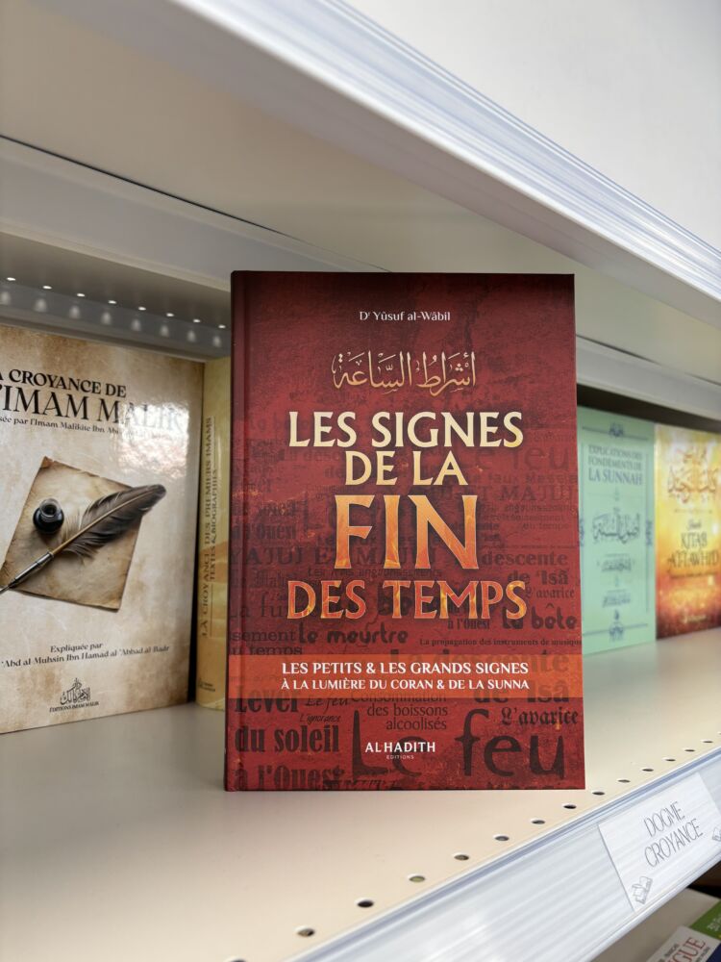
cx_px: 360
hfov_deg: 53.1
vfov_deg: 67.3
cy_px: 481
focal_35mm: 26
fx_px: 722
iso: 80
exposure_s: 1/100
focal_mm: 5.96
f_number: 1.6
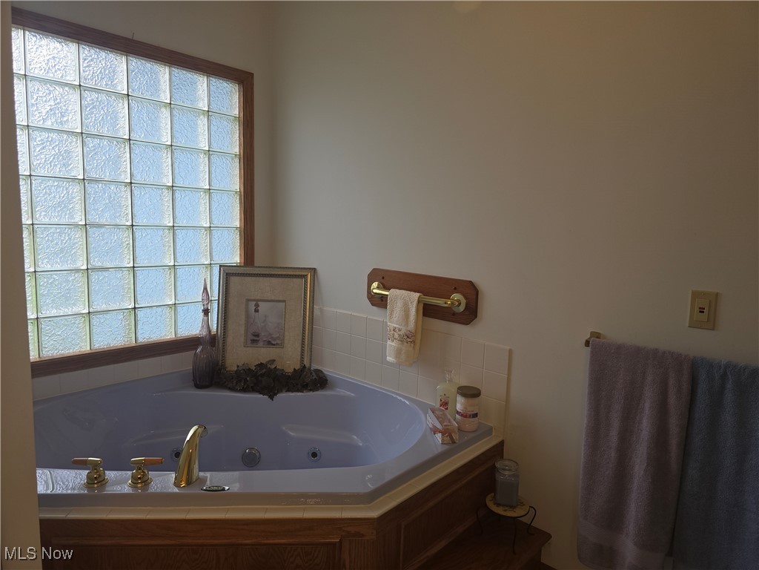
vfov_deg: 58.9
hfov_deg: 73.9
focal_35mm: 23
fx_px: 504
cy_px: 285
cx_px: 380
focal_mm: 6.3
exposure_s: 1/60
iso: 20
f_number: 1.7
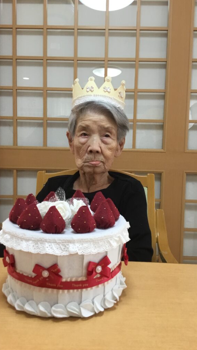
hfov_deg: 34.6
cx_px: 101
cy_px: 175
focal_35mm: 34
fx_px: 316
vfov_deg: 58.0
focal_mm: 3.3
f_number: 2.4
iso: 80
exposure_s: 1/30
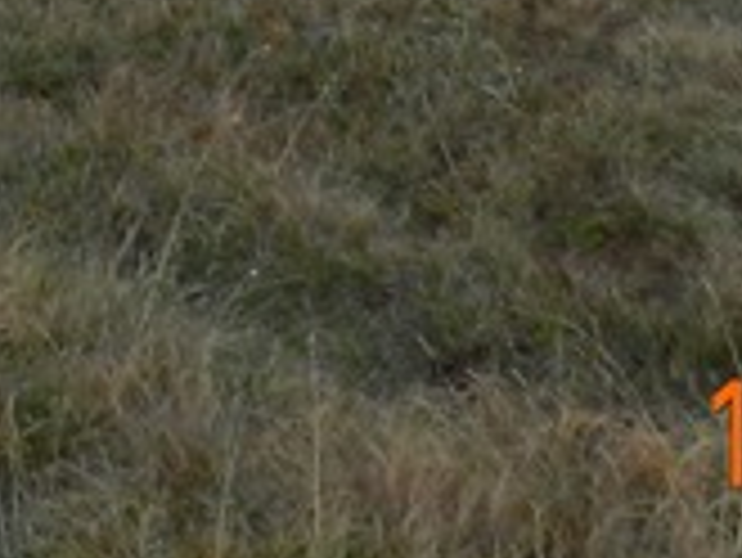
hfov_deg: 13.4
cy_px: -936
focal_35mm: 143
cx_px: -189
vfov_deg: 9.0
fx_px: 3067
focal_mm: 4
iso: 160
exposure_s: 1/400
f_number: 3.4
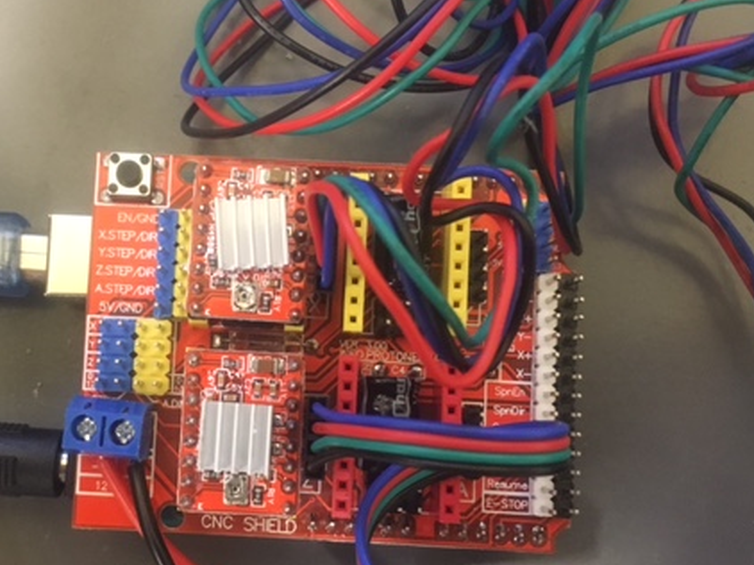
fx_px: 958
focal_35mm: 44
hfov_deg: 42.4
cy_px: 320
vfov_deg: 32.8
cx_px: 257
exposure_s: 1/15
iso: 250
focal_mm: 4.15
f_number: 2.2
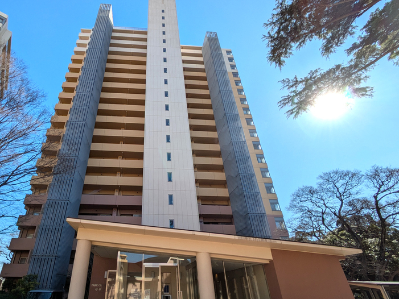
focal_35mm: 19
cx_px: 153
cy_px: 170
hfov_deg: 83.2
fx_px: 219
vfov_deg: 68.4
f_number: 2.2
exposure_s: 1/2747
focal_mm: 1.83
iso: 50
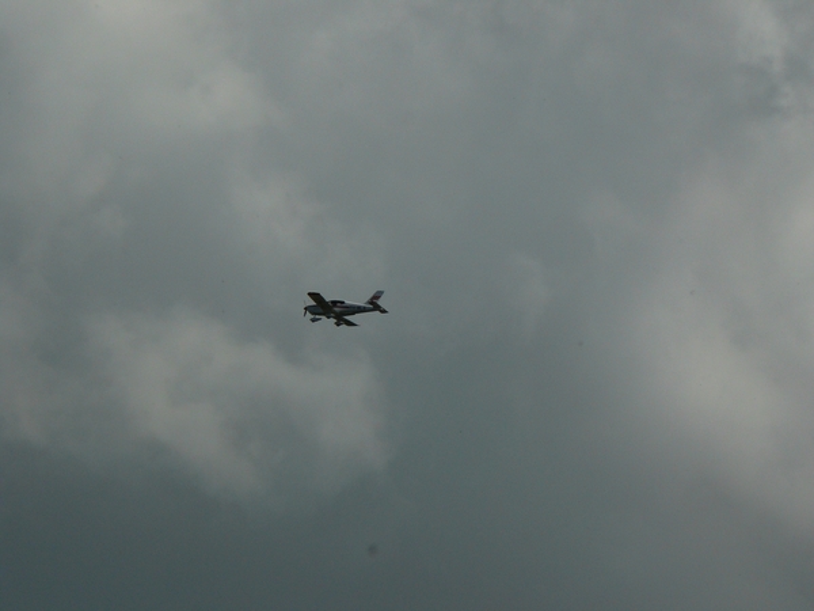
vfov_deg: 3.4
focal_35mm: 432
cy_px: 306
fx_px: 10159
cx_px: 407
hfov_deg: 4.6
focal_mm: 72
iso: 100
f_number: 8
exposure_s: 1/1000
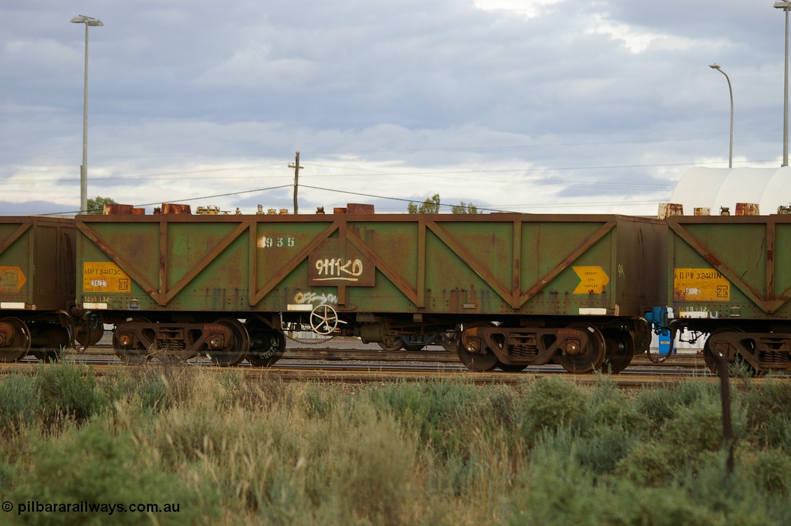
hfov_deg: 14.7
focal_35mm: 140
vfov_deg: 9.8
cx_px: 396
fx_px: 3062
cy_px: 263
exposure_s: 1/180
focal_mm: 93
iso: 200
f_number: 4.5
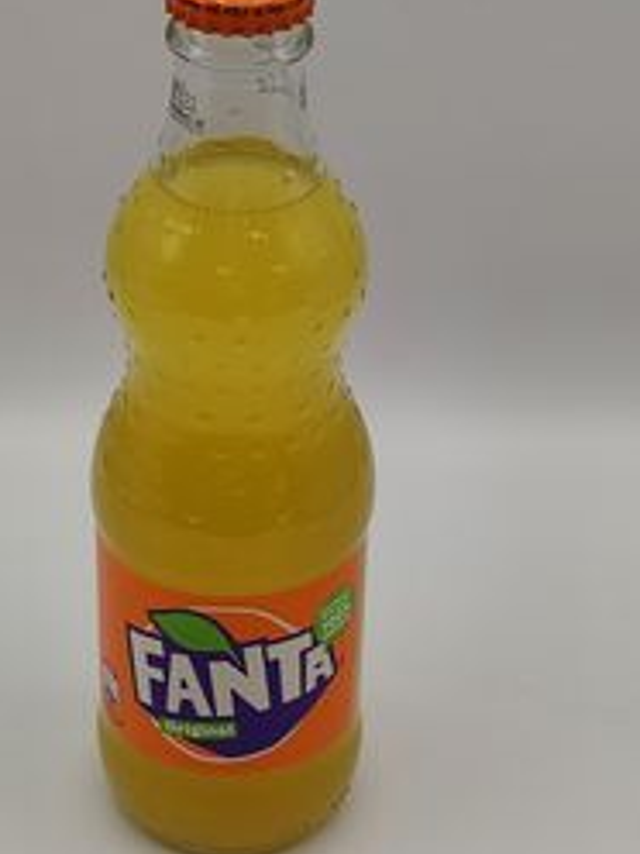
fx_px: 1060
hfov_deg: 33.3
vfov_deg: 43.7
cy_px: 362
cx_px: 217
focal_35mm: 43
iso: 50
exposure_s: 1/360
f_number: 1.9
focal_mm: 6.04
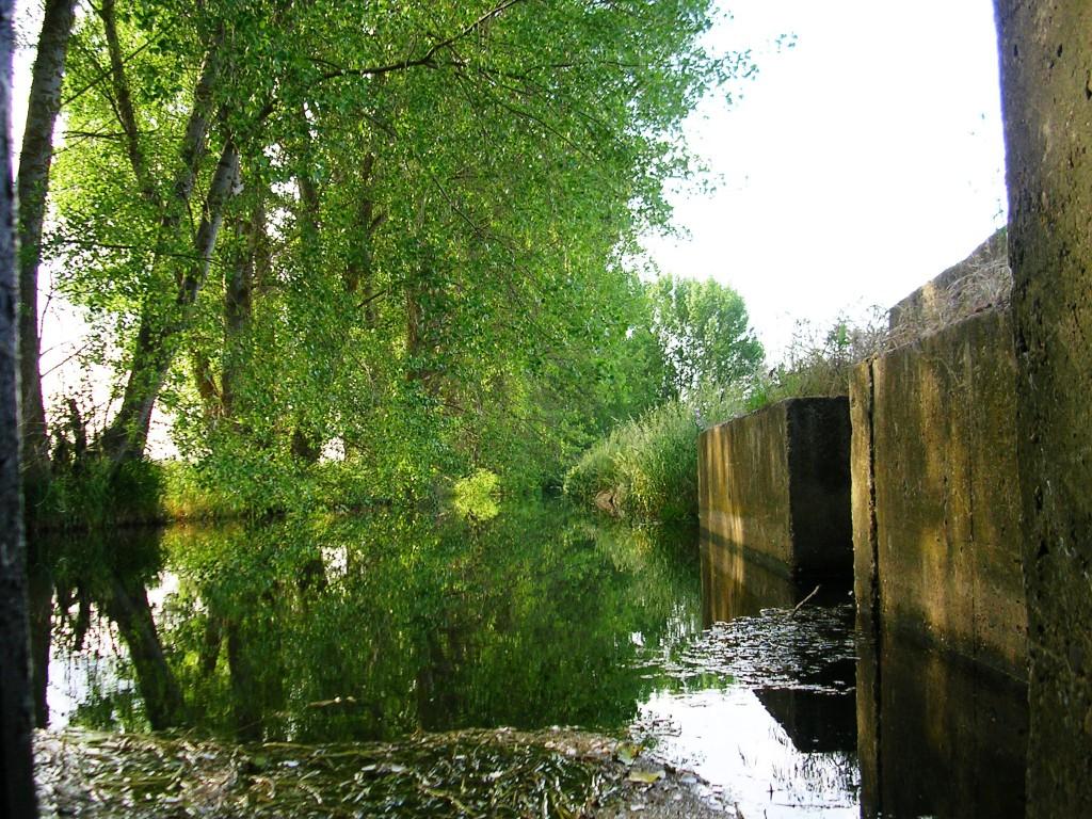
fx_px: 1199
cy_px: 410
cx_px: 546
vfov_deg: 37.7
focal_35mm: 38
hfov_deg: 49.0
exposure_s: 1/160
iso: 50
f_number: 2.8
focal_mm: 5.8
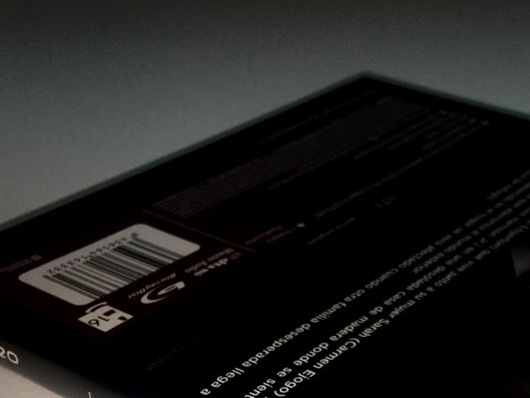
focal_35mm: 65
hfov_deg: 28.7
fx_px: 996
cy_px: 436
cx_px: 473
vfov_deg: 21.5
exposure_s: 1/199
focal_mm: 4.15
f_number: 2.2
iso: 25
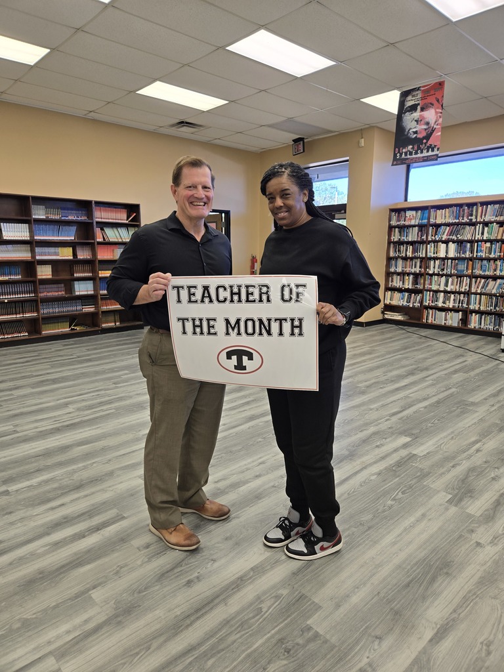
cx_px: 252
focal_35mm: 23
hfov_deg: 58.9
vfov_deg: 73.9
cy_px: 336
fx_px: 446
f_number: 1.8
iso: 50
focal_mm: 5.4
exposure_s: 1/120
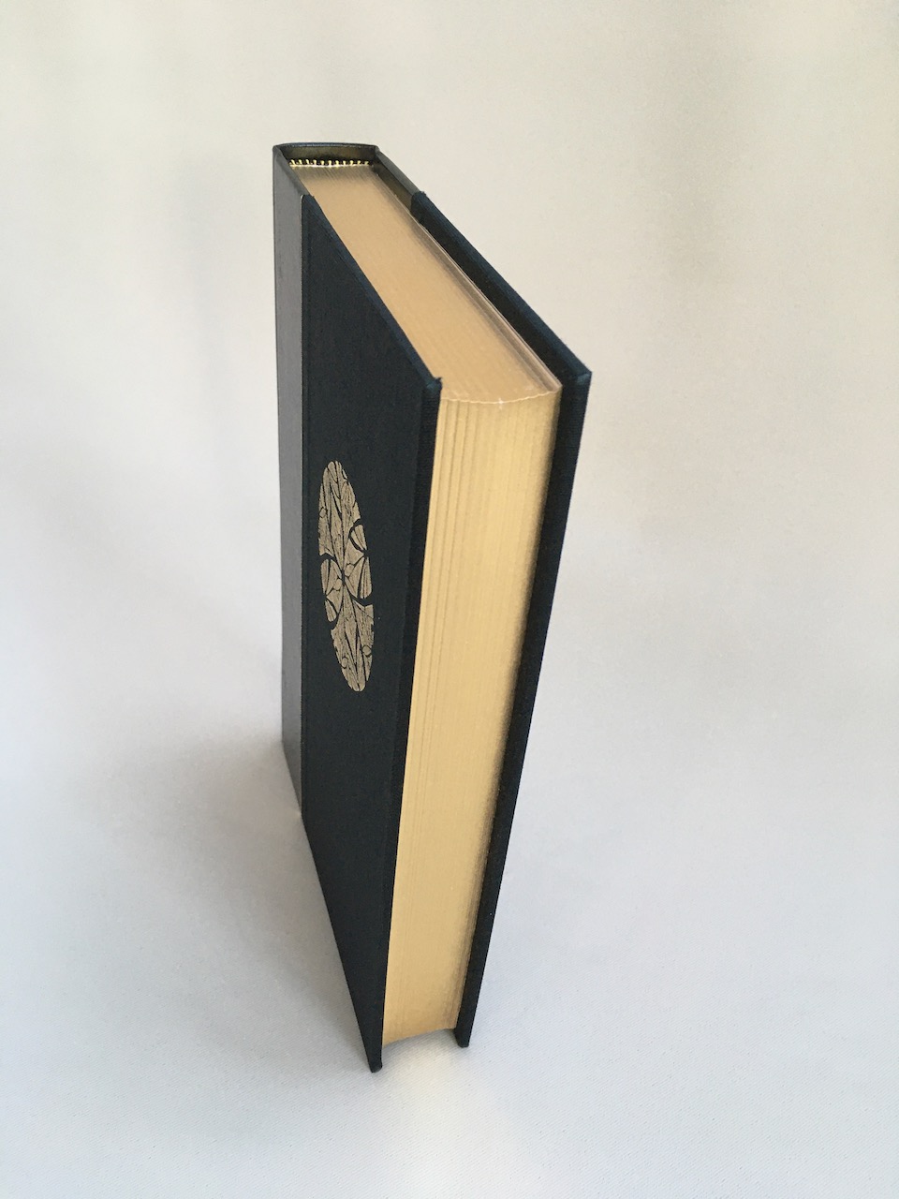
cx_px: 450
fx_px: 1004
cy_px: 600
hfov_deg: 48.2
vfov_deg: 61.7
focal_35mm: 29
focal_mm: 4.15
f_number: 2.2
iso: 50
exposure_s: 1/33
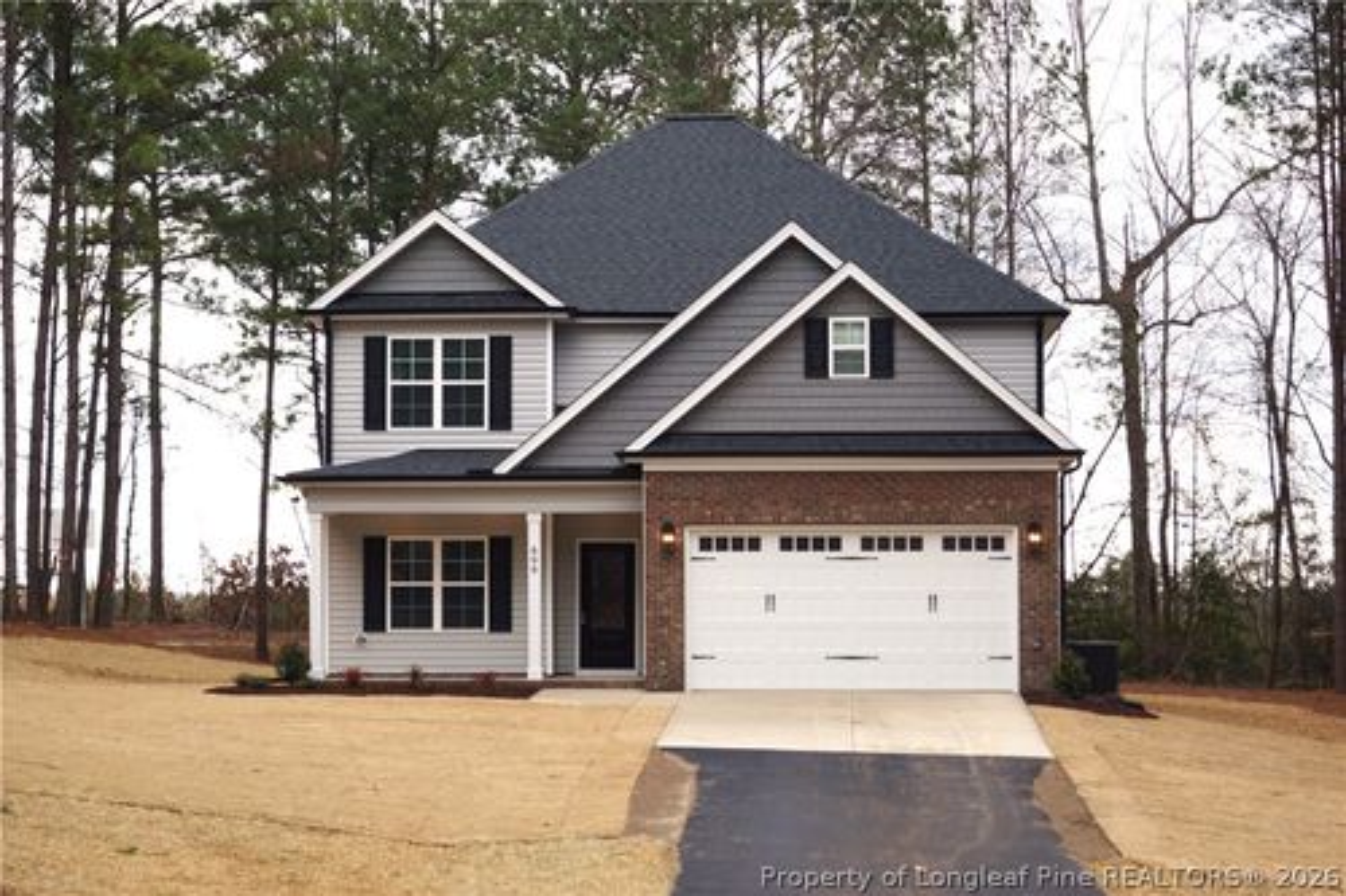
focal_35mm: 82
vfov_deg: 16.5
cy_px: 448
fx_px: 3083
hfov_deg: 24.6
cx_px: 673
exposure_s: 1/125
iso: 100
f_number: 6.3
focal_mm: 55
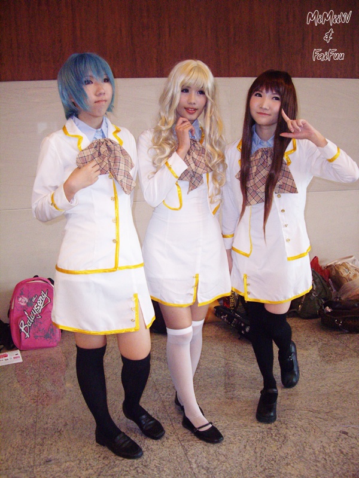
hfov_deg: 37.7
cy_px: 239
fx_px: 525
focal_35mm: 38
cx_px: 180
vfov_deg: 49.0
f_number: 2.8
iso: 400
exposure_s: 1/40
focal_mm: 7.9
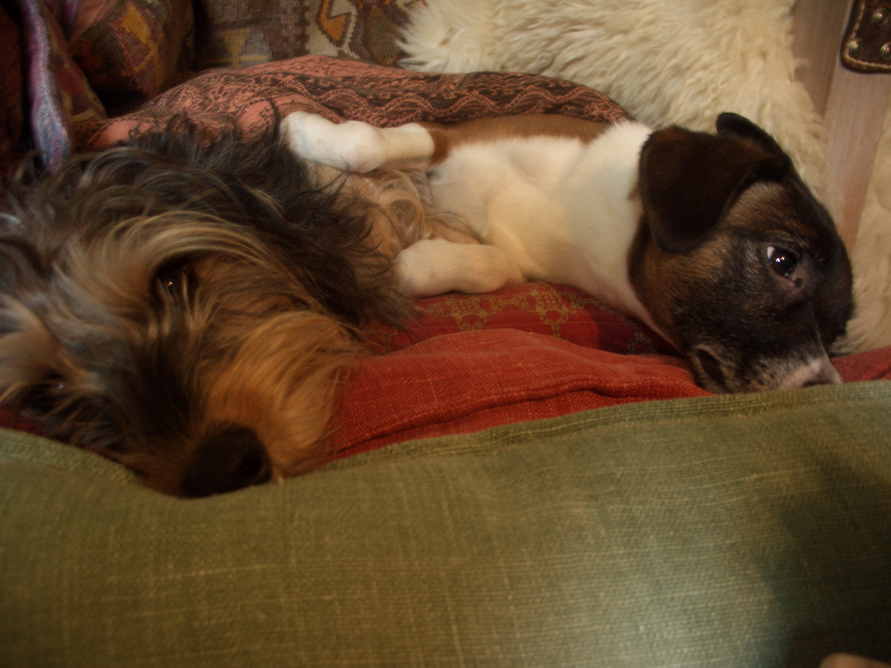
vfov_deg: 42.9
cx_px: 446
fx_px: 849
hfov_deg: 55.4
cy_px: 334
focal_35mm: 33
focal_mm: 7.1
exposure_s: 1/8
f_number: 2.8
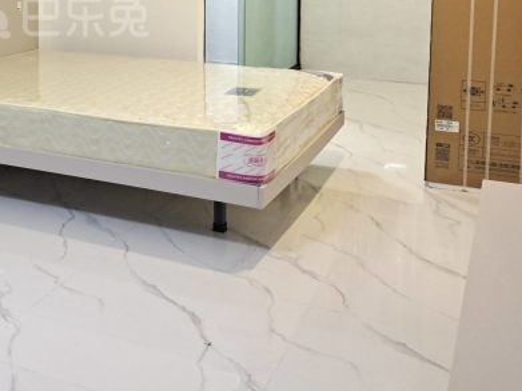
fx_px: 678
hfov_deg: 38.8
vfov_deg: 30.0
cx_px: 43
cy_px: 3
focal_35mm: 45
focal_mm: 4.71
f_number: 1.79
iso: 654
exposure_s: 1/33
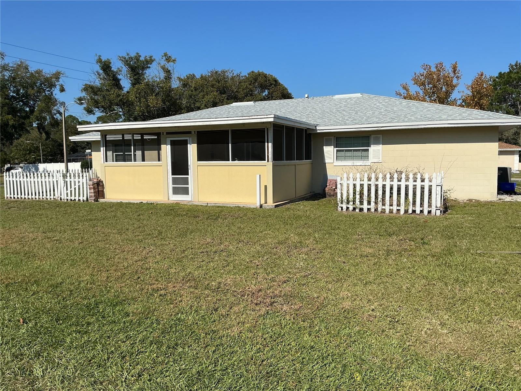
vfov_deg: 48.2
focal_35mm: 29
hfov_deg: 61.7
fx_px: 436
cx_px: 260
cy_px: 196
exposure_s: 1/2959
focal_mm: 3
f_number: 1.8
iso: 25
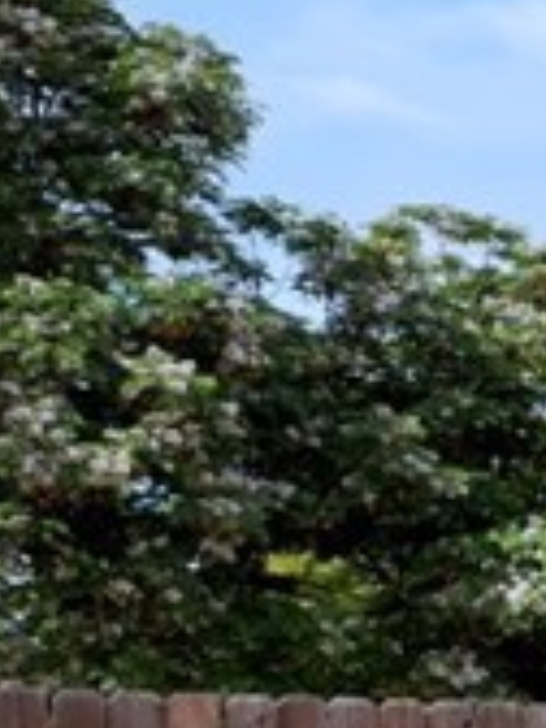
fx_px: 1977
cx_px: 2119
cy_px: 834
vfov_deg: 19.8
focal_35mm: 94
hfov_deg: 8.5
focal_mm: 11
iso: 400
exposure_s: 1/320
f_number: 9
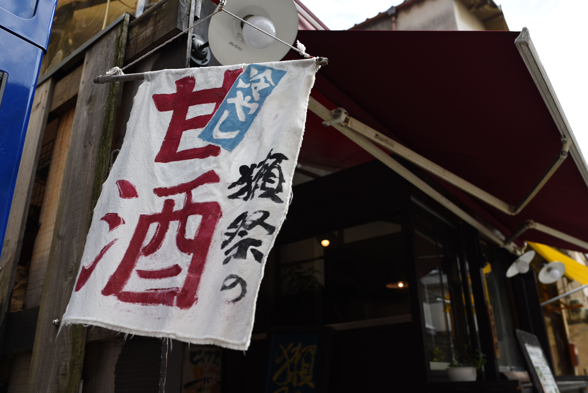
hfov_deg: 63.6
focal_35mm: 29
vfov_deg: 45.0
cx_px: 317
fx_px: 474
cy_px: 187
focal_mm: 24
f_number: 4
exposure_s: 1/320
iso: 64
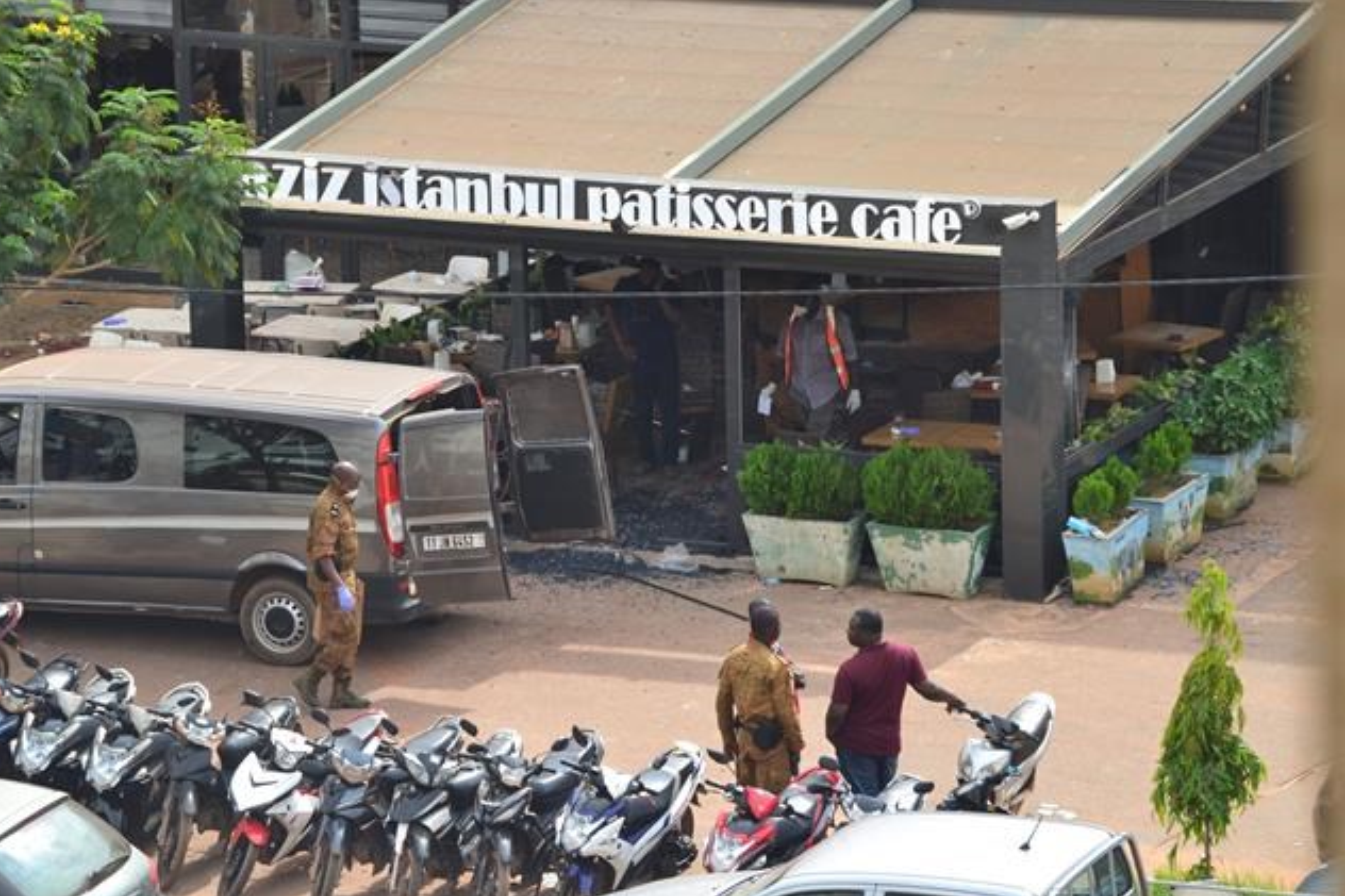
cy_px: 459
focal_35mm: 185
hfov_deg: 11.1
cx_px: 658
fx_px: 6910
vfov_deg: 7.4
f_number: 10
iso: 400
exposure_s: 1/320
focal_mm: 120
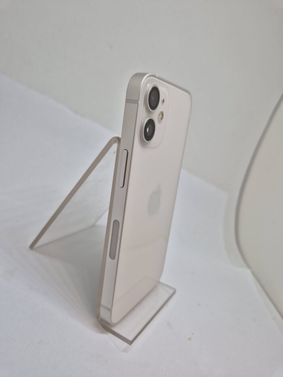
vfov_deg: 73.9
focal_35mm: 23
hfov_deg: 58.9
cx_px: 142
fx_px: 251
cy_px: 188
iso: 64
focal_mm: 5.4
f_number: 1.8
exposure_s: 1/180
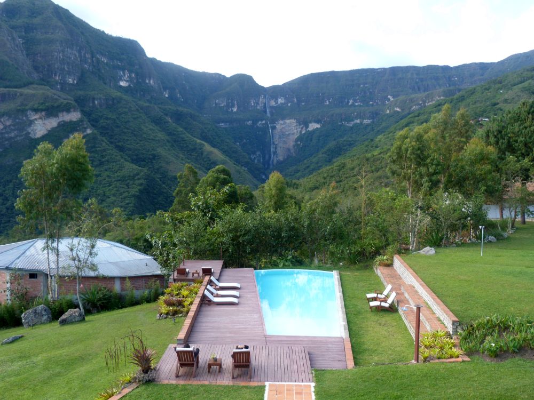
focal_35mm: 30
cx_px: 267
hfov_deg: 60.0
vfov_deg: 46.8
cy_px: 200
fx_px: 463
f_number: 2.9
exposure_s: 1/80
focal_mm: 5.3
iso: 80
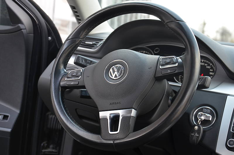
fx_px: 389
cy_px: 78
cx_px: 117
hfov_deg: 33.5
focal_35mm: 60
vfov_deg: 22.5
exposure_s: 1/125
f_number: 5.6
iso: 400
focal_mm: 40
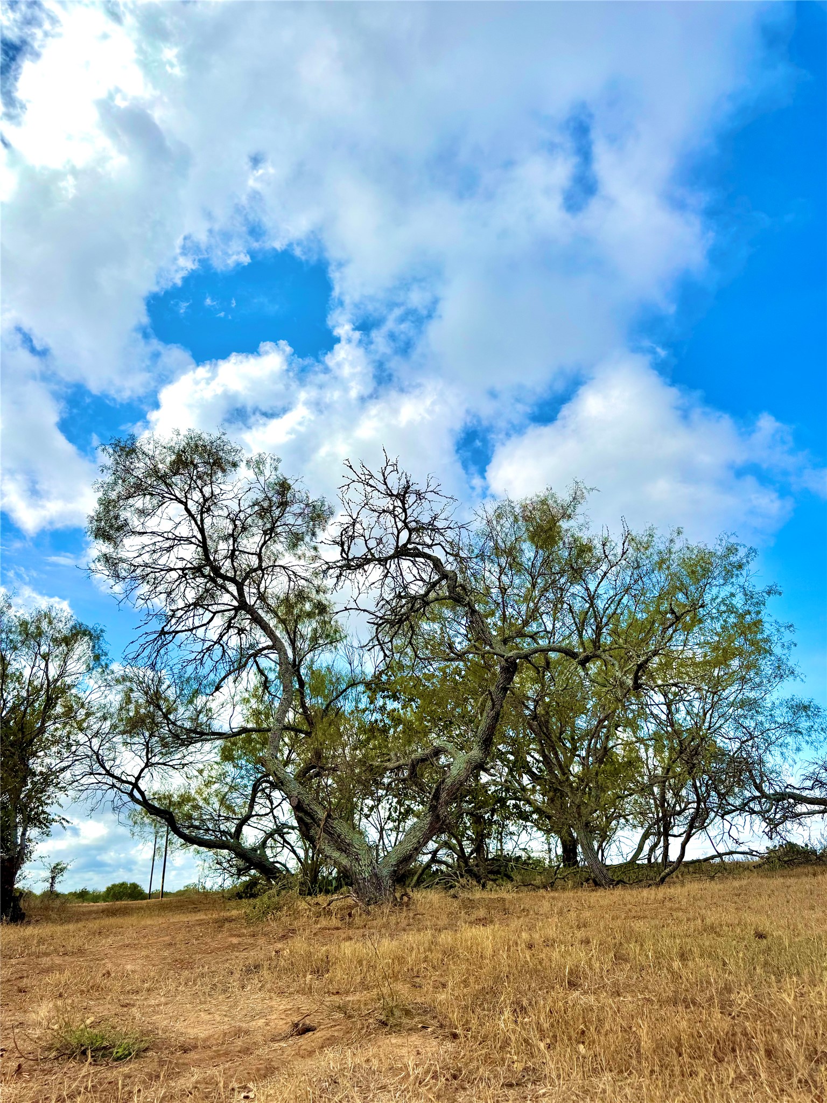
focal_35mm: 24
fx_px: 765
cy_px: 552
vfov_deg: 71.6
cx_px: 414
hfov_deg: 56.8
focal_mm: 6.76
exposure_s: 1/9009
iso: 80
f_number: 1.78
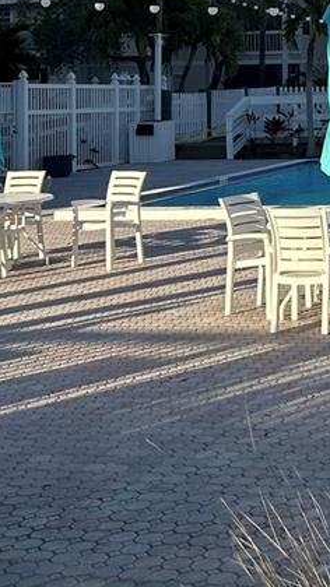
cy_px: -4
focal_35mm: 81
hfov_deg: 13.9
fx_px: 1261
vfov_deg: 24.9
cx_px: 515
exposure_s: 1/2994
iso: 50
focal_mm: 5.7
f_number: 1.5
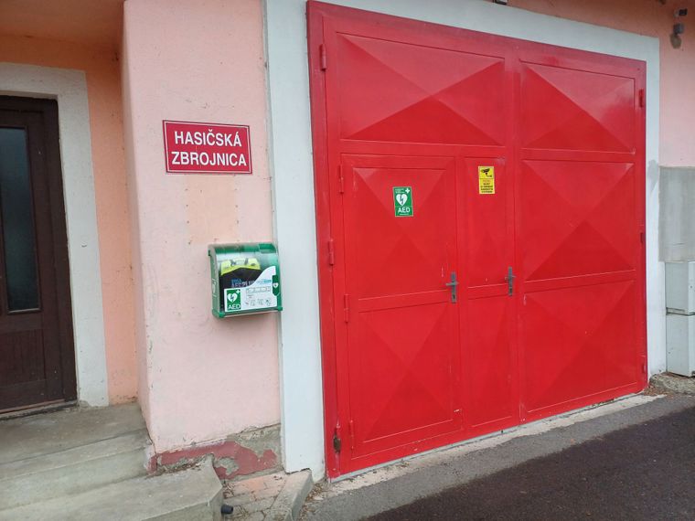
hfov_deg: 69.4
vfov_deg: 54.9
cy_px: 260
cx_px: 348
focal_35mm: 25
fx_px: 502
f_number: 1.8
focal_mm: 4.65
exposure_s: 1/50
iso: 64
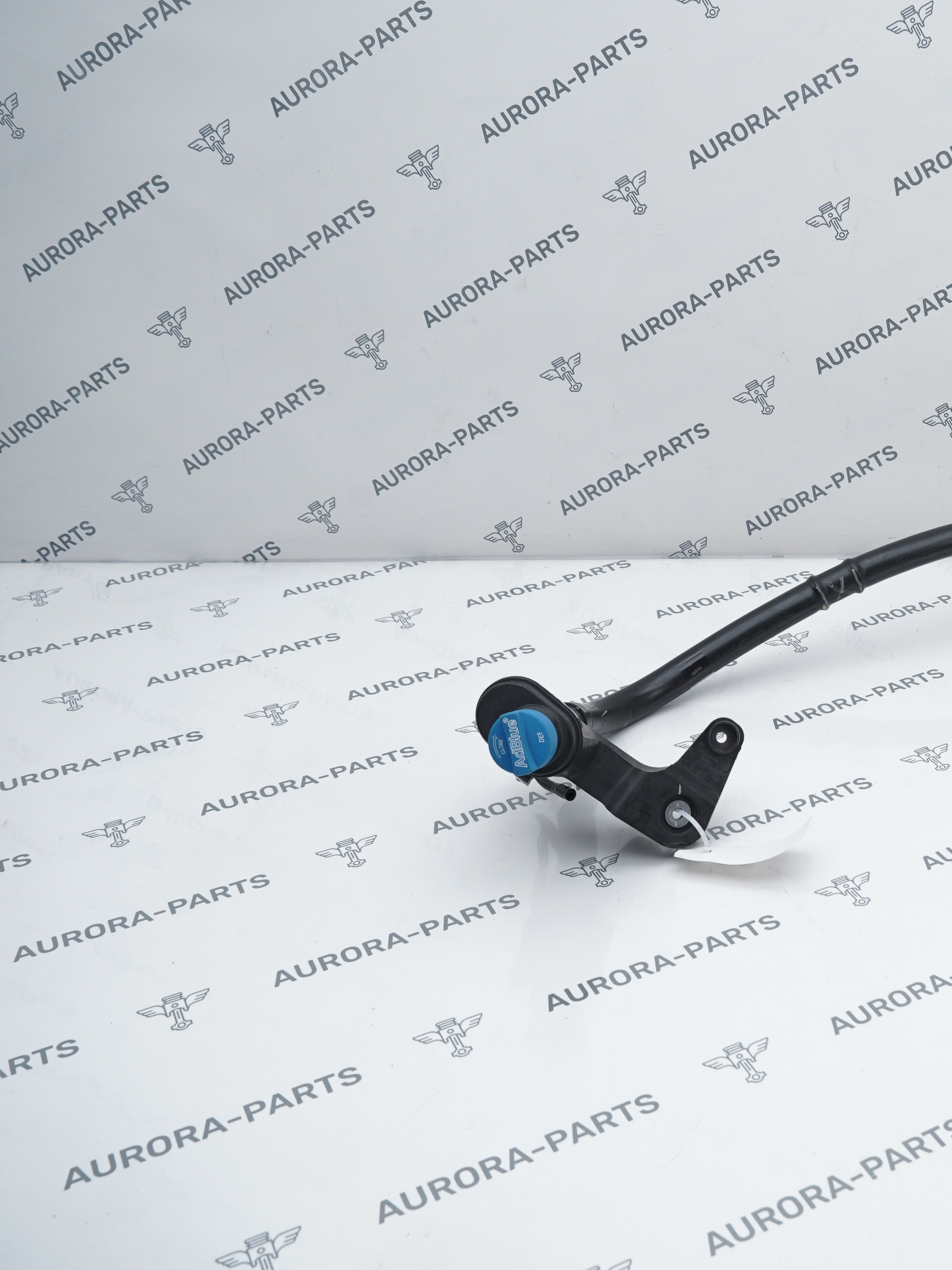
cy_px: 628
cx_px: 881
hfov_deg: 33.1
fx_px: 1503
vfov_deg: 45.8
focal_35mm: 41
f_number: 6.3
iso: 500
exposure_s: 1/160
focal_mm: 28
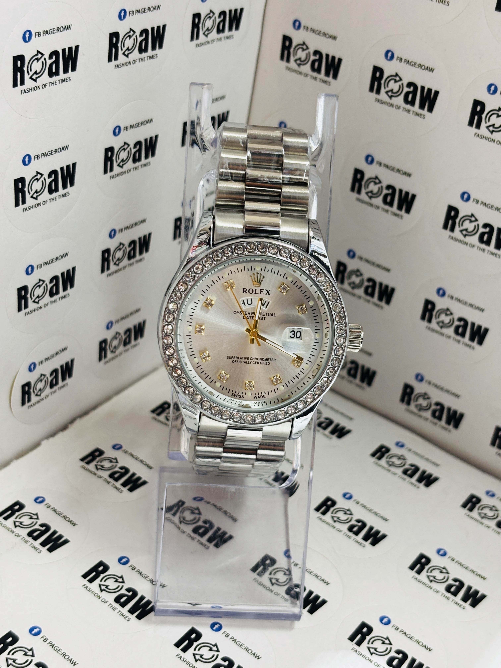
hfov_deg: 28.0
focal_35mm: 52
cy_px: 334
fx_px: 1003
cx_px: 250
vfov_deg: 36.8
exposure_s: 1/50
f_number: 1.6
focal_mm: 5.96
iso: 125
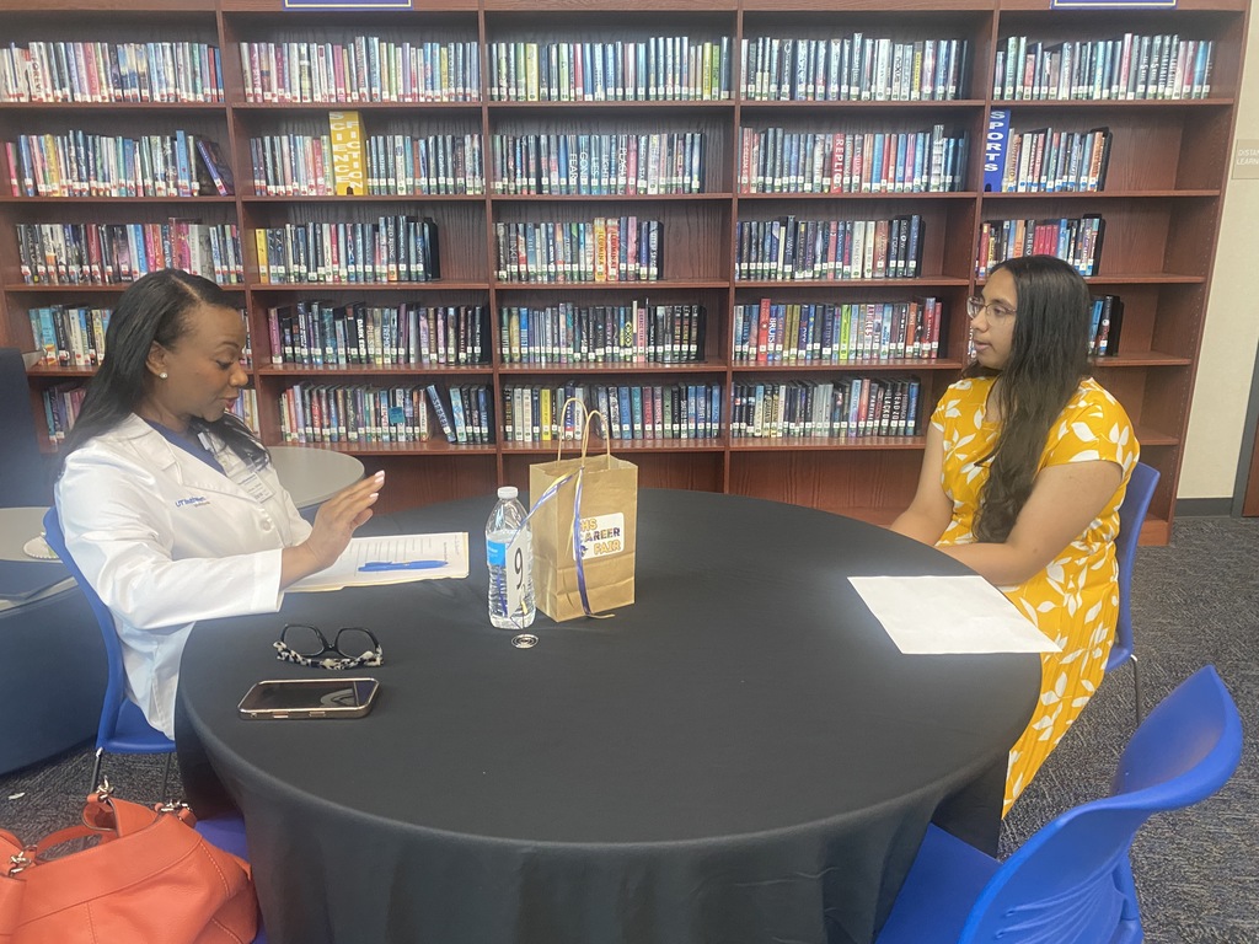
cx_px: 630
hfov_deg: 67.3
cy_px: 472
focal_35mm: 26
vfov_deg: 53.1
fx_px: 946
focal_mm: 4.25
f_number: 1.8
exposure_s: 1/60
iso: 250
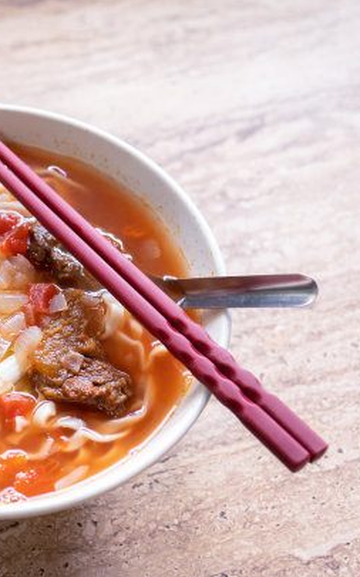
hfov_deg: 16.3
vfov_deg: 26.8
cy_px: 288
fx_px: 1209
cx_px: -61
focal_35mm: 77
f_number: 4
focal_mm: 50
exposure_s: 1/80
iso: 500
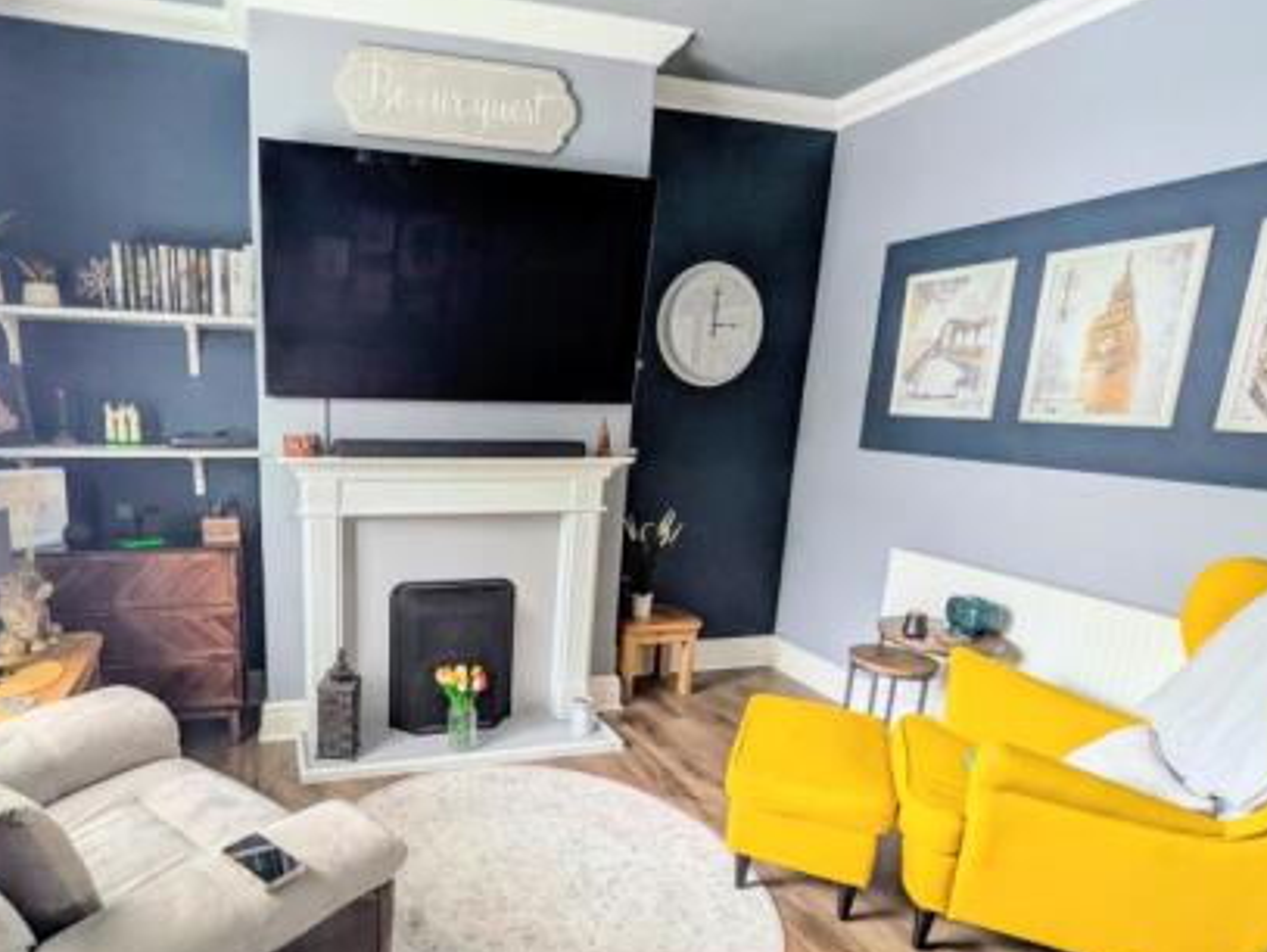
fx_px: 733
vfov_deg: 65.6
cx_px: 467
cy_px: 555
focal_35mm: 20
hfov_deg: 80.0
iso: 36
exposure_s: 1/50
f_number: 2.2
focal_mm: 1.83
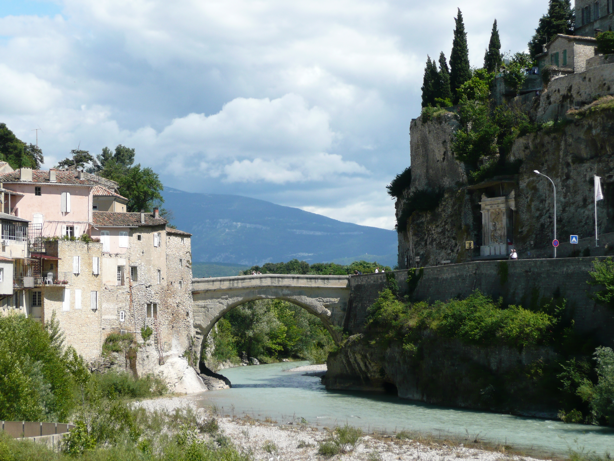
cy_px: 230
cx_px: 307
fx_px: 1579
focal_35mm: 89
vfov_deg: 16.6
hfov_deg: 22.0
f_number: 4.7
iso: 100
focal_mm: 14.7
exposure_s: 1/500
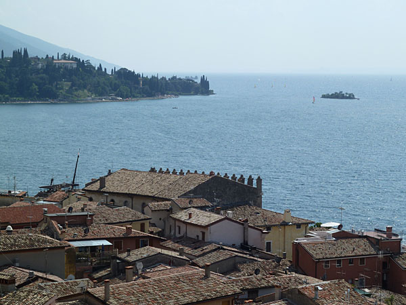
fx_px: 1220
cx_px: 203
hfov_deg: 18.9
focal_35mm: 104
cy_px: 152
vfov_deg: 14.2
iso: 80
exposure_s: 1/500
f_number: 5.6
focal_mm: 17
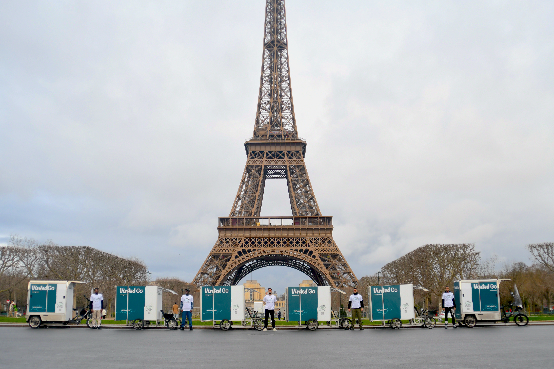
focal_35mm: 36
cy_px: 184
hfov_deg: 53.1
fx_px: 554
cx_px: 277
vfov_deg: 36.9
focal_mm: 24
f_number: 2.8
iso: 100
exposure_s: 1/320
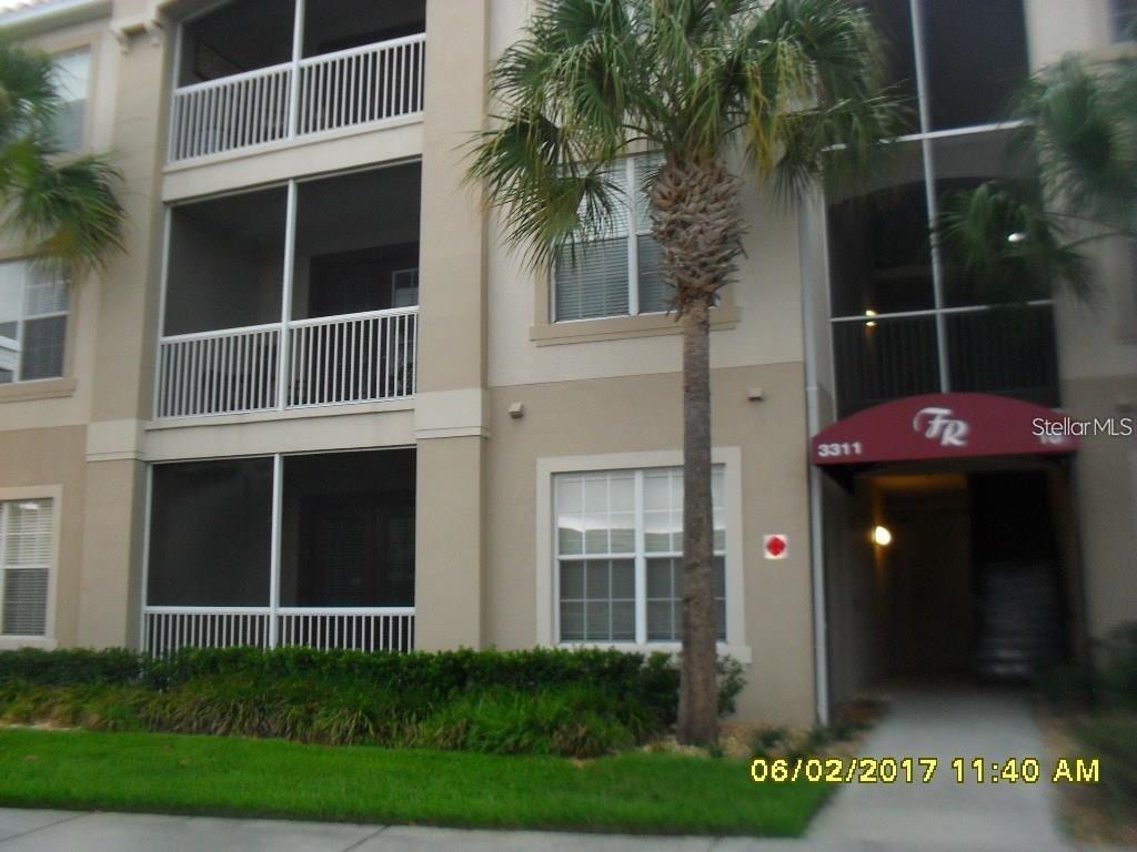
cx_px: 568
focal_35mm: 35
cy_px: 426
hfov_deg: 52.6
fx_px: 1150
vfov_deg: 40.7
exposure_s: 1/45
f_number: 3.2
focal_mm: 6.3
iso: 200
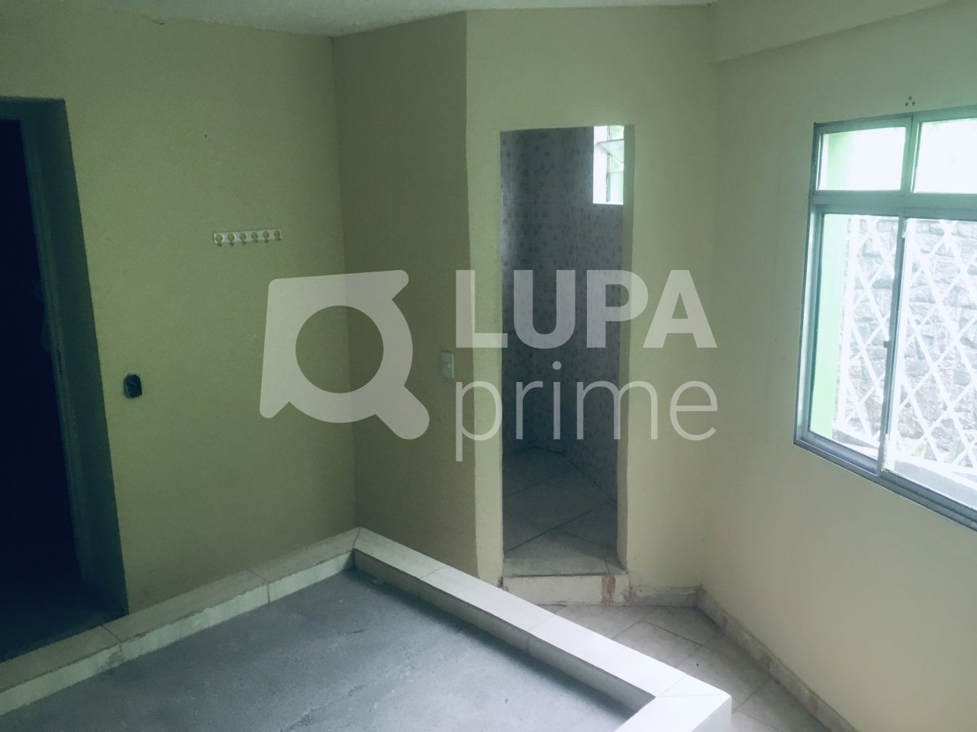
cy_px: 366
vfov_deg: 48.2
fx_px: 818
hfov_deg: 61.7
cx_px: 488
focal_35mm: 29
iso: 80
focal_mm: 4.15
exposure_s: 1/30
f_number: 2.2
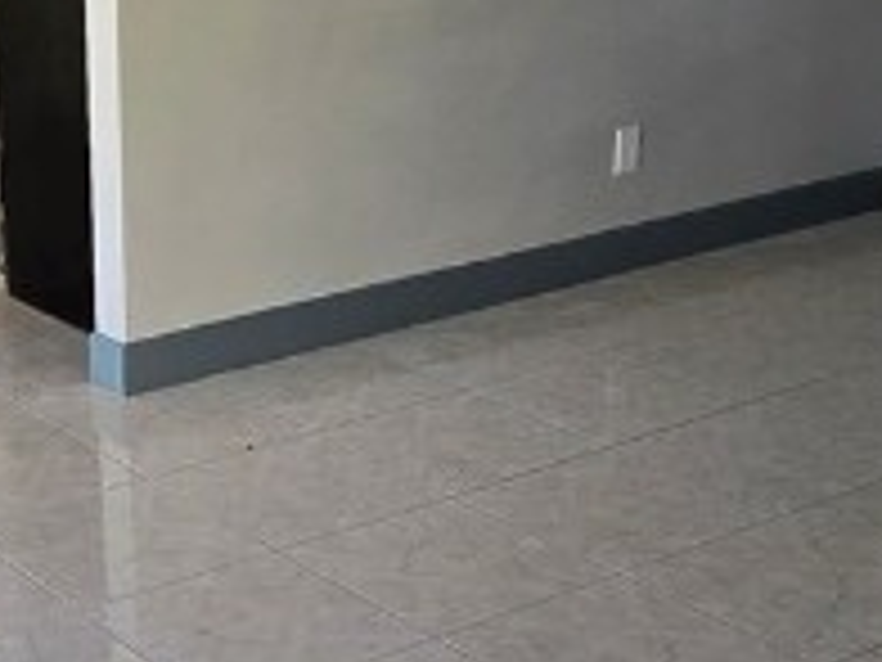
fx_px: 1733
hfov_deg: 27.5
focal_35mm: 68
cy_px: 239
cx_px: 81
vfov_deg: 21.6
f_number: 2.2
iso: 50
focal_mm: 2.2
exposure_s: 1/182
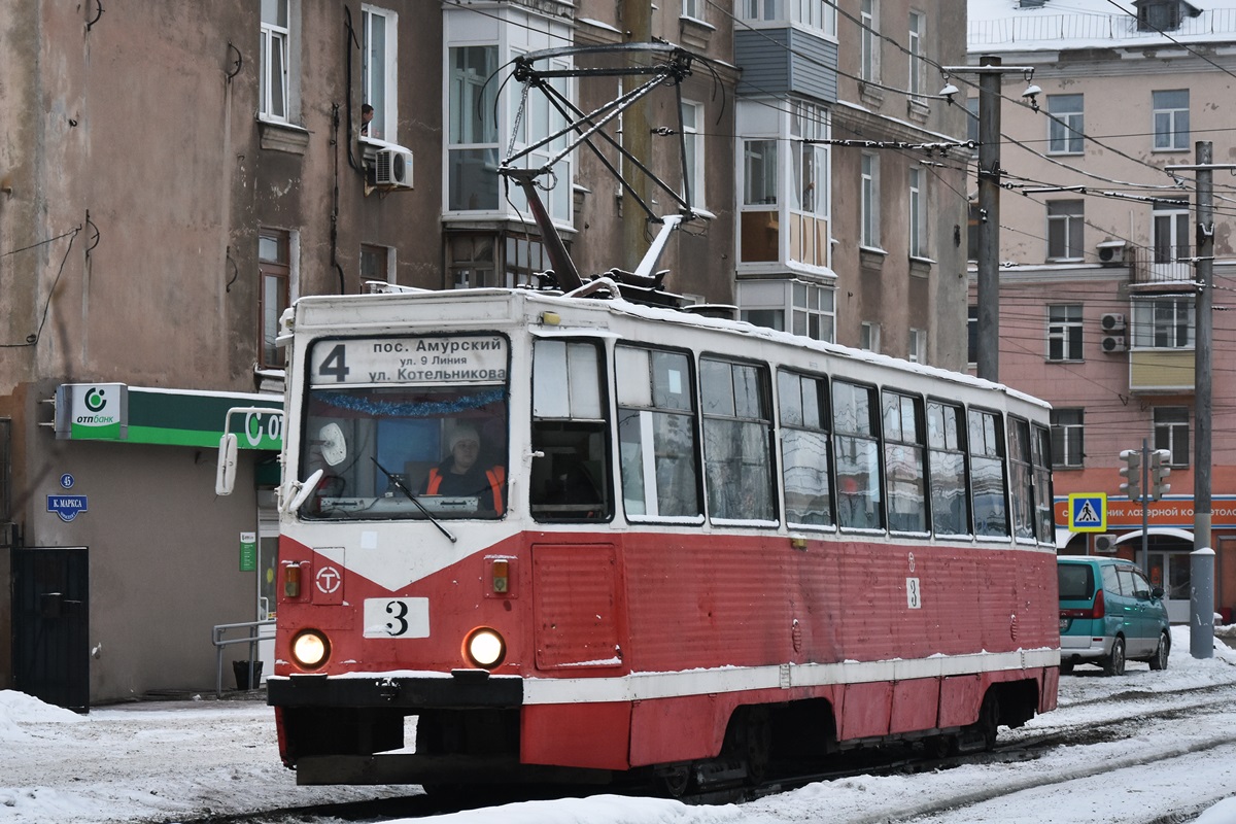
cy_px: 412
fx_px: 3193
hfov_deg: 21.9
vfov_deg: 14.7
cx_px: 618
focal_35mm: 93
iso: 800
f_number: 7.1
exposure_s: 1/200
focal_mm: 62
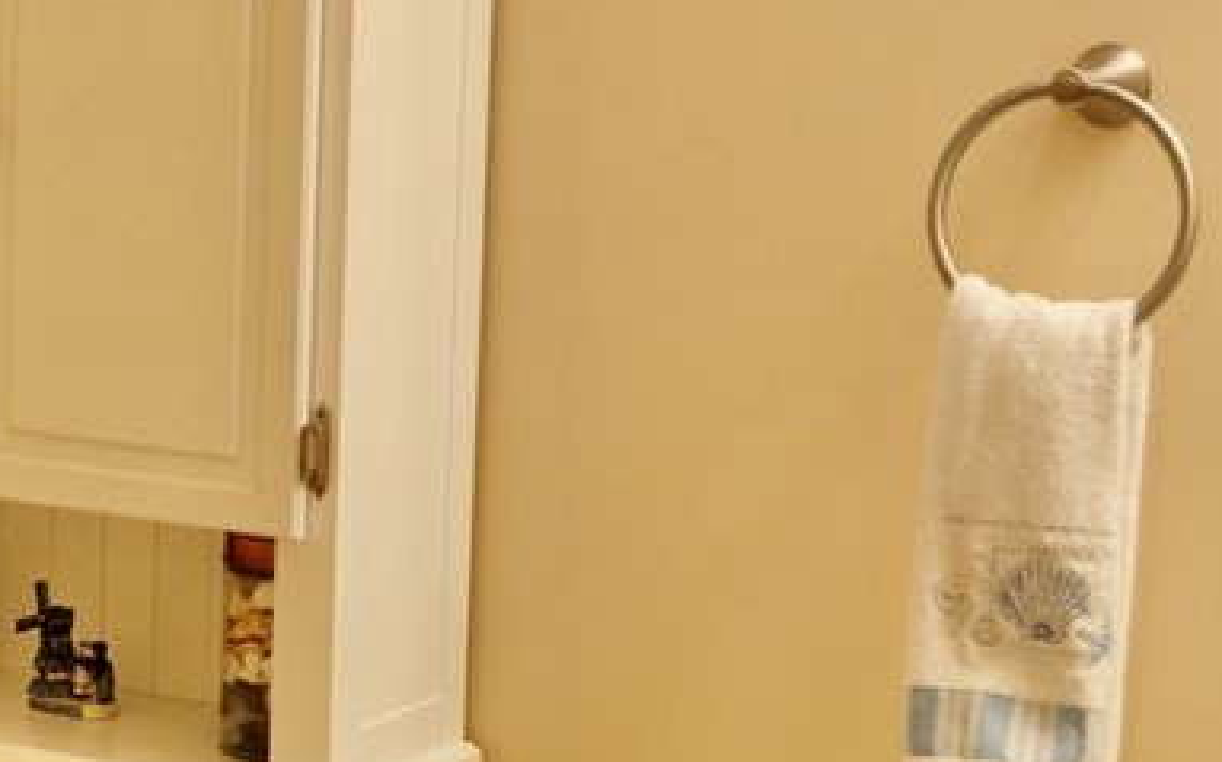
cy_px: 300
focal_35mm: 98
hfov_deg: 21.2
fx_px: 3262
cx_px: 530
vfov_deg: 13.3
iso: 640
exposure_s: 1/60
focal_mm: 24
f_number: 4
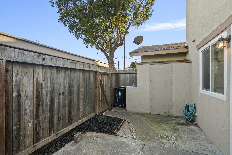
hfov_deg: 96.7
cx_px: 116
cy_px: 78
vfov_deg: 73.8
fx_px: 103
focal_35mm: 16
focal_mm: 16
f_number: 9
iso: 400
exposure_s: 1/20
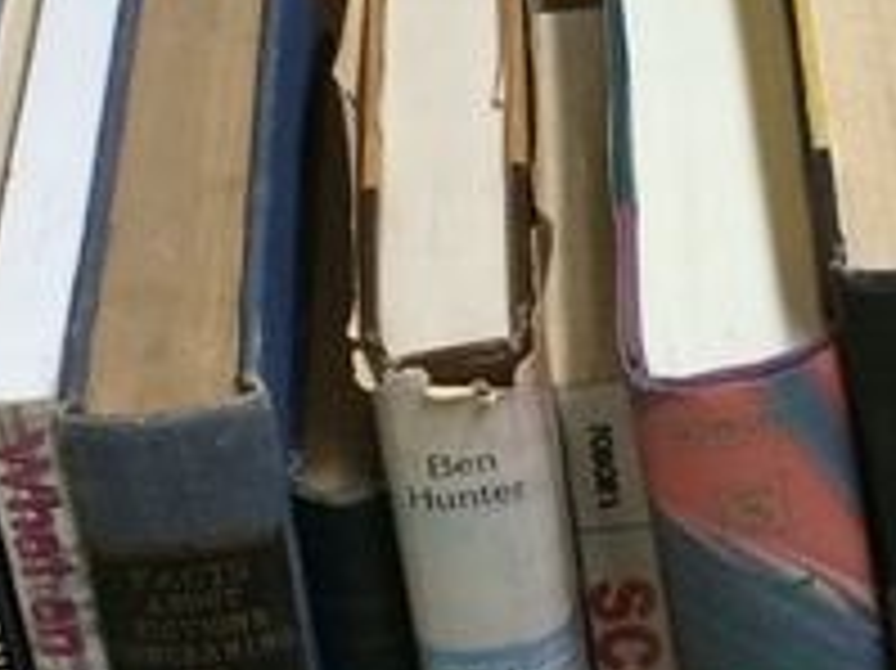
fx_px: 3518
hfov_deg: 14.4
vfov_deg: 10.9
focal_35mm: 136
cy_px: 236
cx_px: 801
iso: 320
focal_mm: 4.12
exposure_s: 1/30
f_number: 2.2
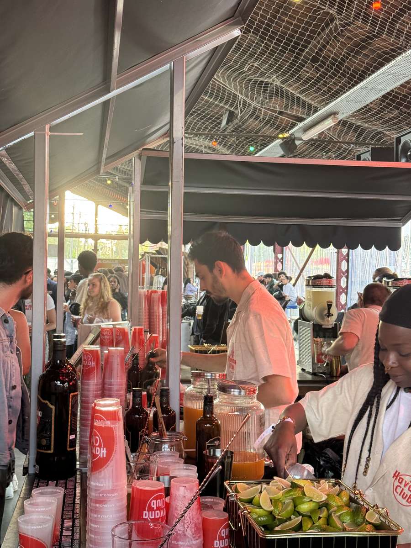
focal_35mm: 48
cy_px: 274
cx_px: 206
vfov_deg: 39.7
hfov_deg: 30.3
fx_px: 760
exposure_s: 1/50
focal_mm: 6.76
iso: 250
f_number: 1.78
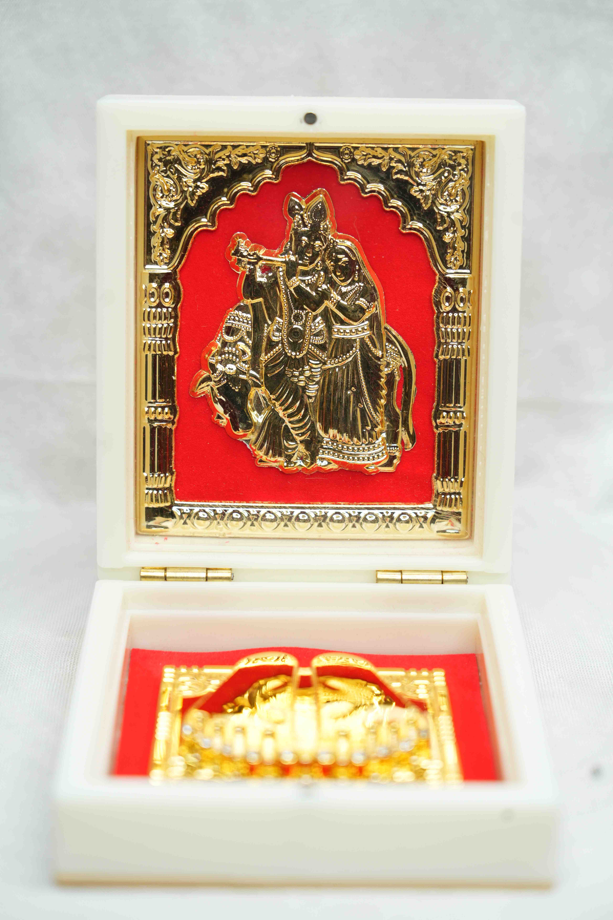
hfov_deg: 15.0
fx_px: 2324
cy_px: 460
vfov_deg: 22.4
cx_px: 306
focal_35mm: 91
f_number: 5.6
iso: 320
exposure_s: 1/60
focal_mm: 91
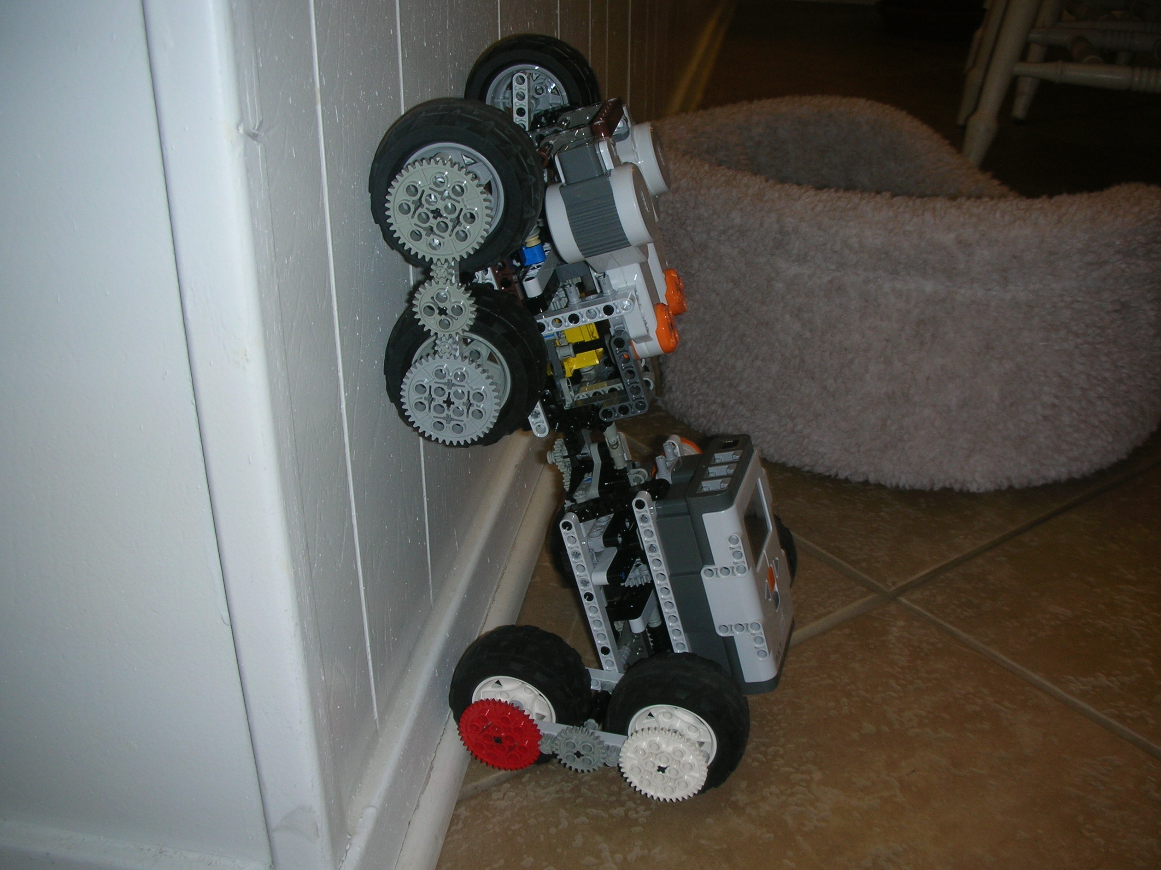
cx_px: 584
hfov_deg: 51.4
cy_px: 442
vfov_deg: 39.7
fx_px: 1207
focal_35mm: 36
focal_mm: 5.8
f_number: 3
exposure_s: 1/60.1
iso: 50
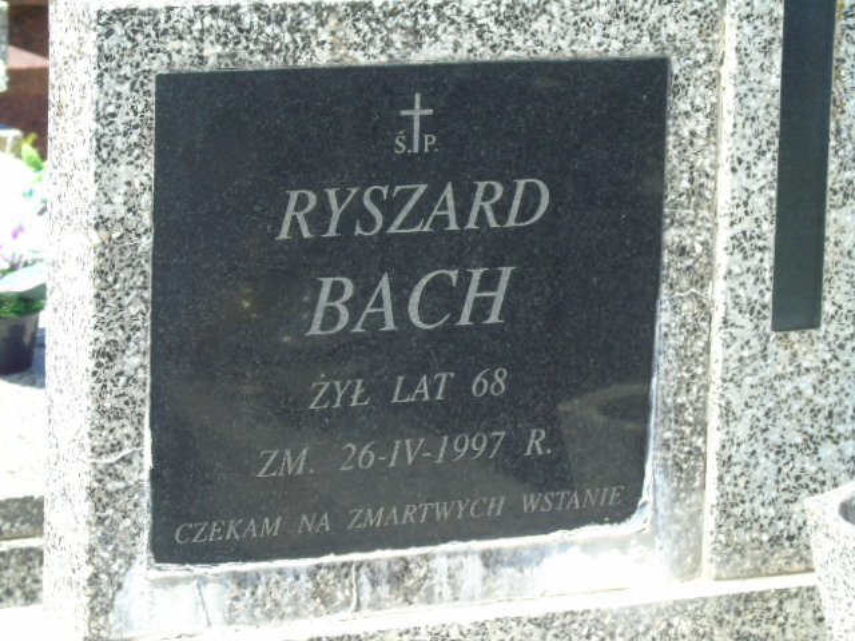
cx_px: 428
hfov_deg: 12.2
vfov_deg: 9.2
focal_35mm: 162
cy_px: 320
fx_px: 4001
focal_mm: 29
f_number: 4.9
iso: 100
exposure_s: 1/125
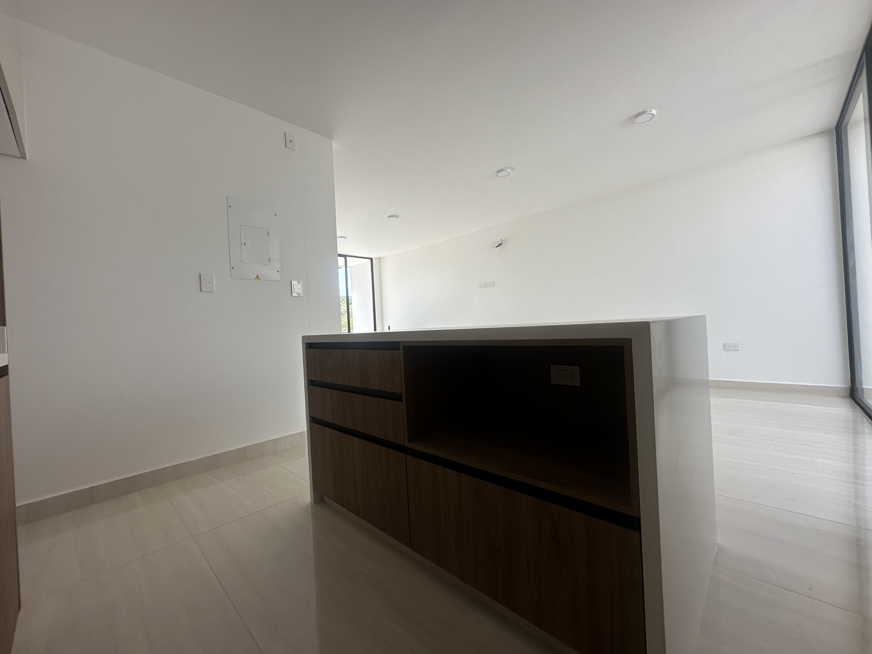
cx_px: 436
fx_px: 353
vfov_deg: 85.7
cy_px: 327
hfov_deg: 102.1
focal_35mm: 14
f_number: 2.2
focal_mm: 2.22
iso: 40
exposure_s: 1/287
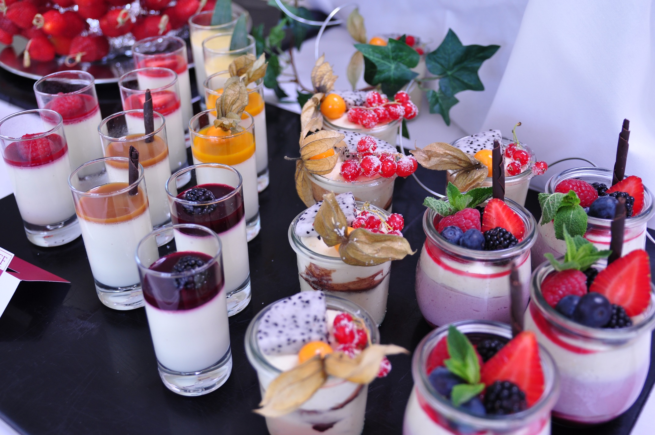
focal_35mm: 44
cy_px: 218
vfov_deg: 30.8
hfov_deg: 45.0
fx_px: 790
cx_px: 328
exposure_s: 1/60
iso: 200
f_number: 4
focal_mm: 29
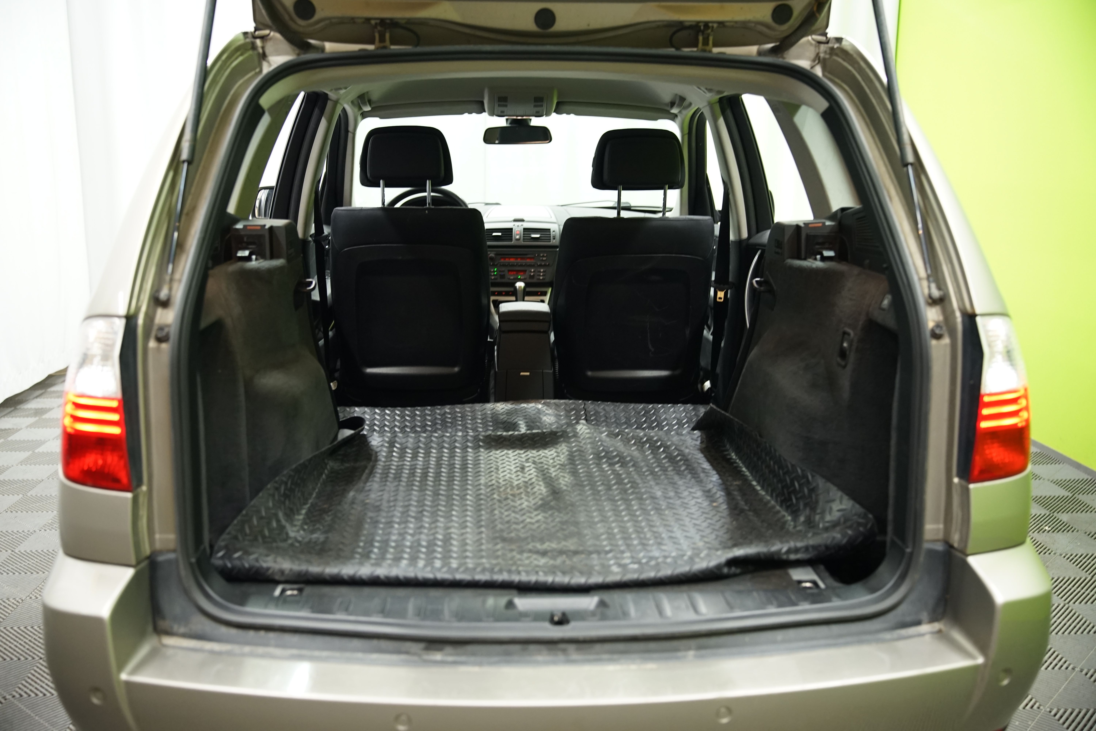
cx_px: 548
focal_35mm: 34
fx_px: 1035
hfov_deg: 55.8
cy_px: 366
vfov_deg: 38.9
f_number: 2.8
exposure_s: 1/40
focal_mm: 34
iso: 1250
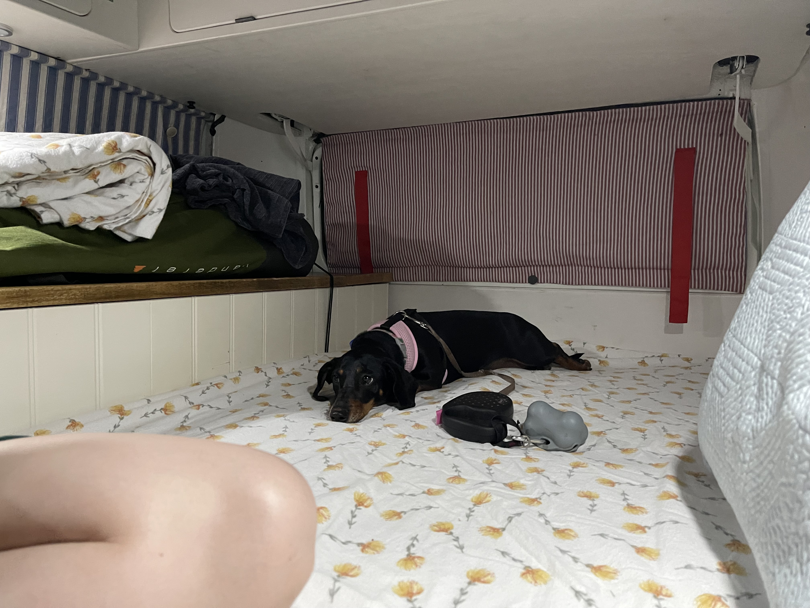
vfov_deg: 53.1
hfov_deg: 67.3
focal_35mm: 26
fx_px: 608
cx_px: 405
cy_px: 304
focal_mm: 5.1
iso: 500
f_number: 1.6
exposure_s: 1/55
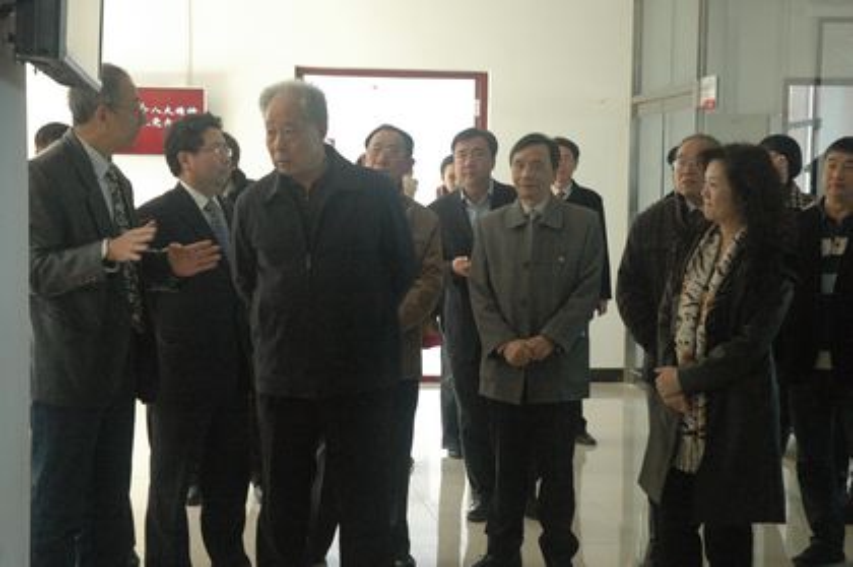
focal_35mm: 66
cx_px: 426
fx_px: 1562
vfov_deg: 20.6
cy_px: 284
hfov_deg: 30.5
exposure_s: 1/60
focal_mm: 44
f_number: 5
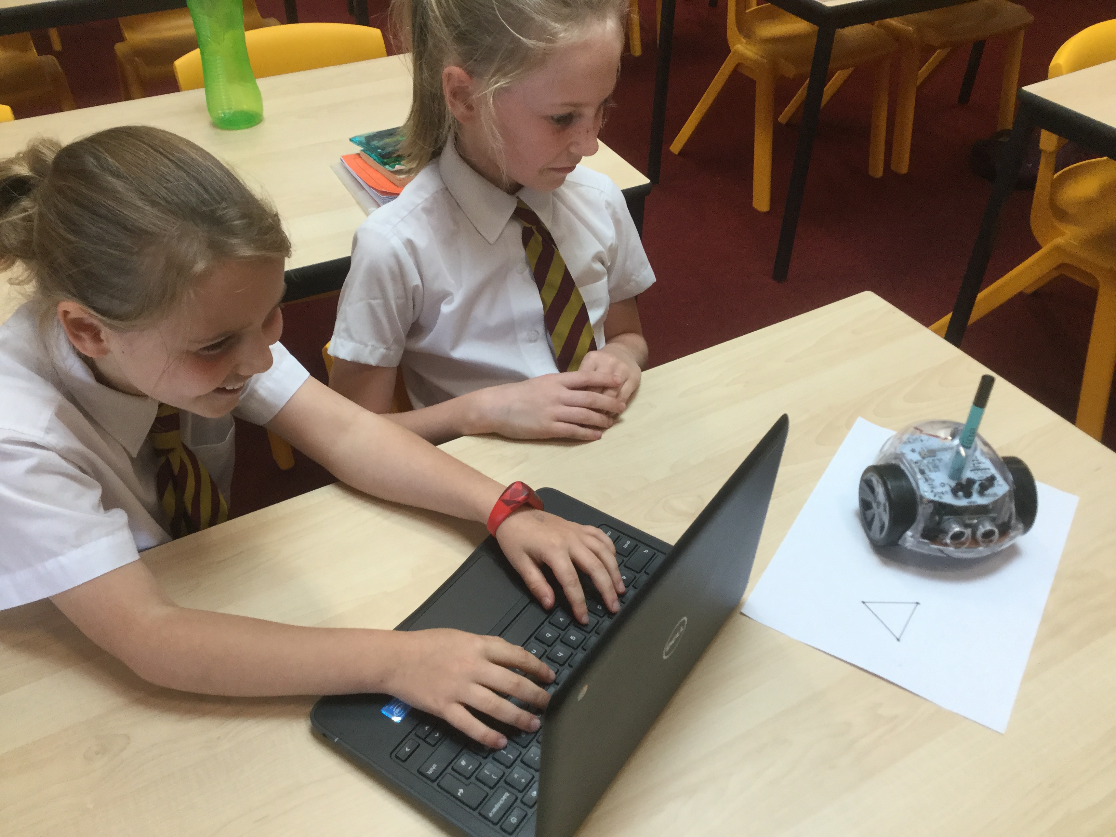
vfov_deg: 45.4
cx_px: 558
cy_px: 418
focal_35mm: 31
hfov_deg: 58.4
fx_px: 999
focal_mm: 3.3
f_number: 2.4
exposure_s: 1/33
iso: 40
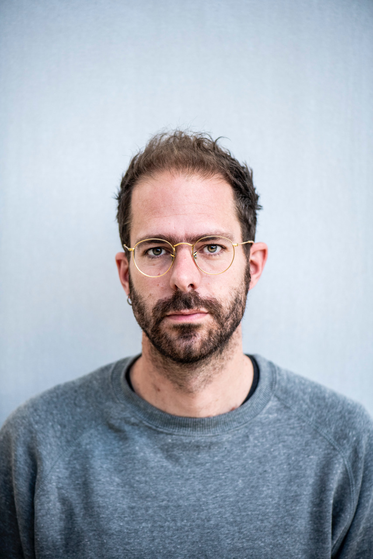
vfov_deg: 19.5
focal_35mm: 105
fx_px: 1632
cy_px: 280
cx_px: 186
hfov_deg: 13.0
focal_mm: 105
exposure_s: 1/1000
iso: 800
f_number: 4
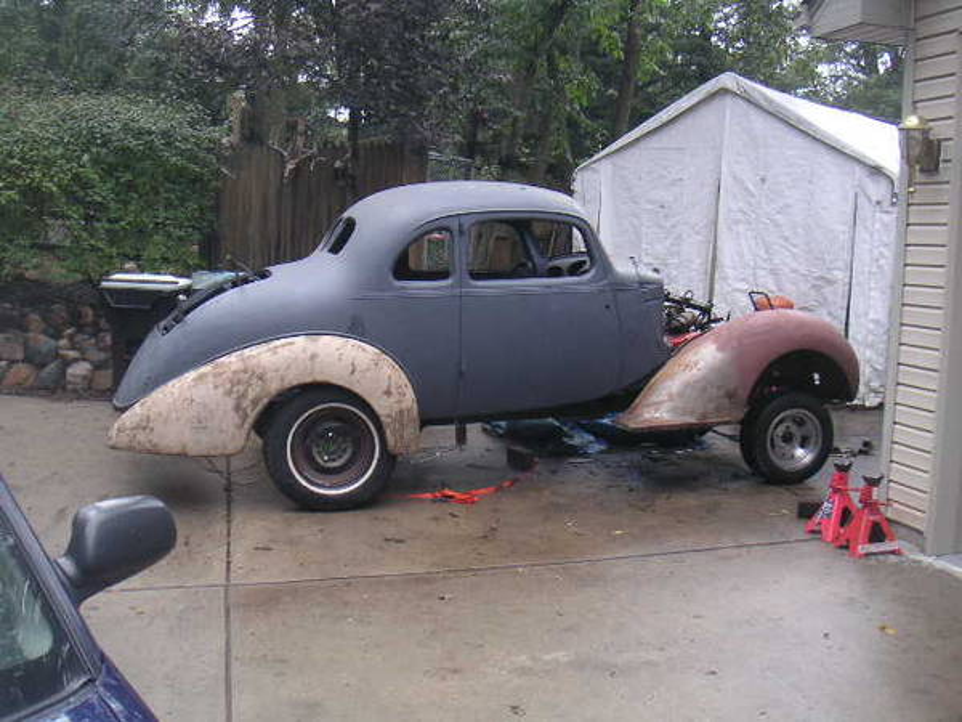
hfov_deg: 49.0
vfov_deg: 37.7
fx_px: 1056
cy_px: 361
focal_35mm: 38
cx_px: 481
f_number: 2.8
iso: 64
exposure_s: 1/45
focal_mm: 6
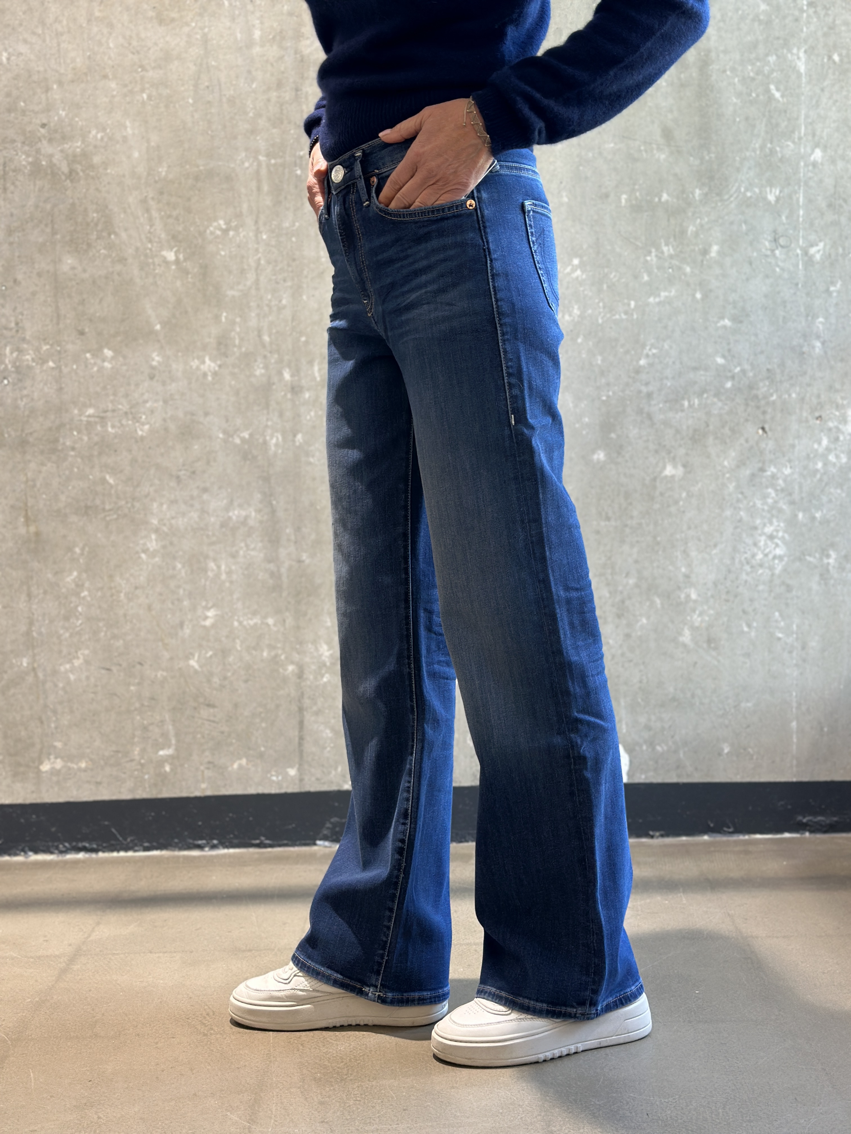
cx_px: 426
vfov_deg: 39.7
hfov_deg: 30.3
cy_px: 567
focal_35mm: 48
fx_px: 1573
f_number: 1.78
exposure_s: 1/50
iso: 100
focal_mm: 6.86
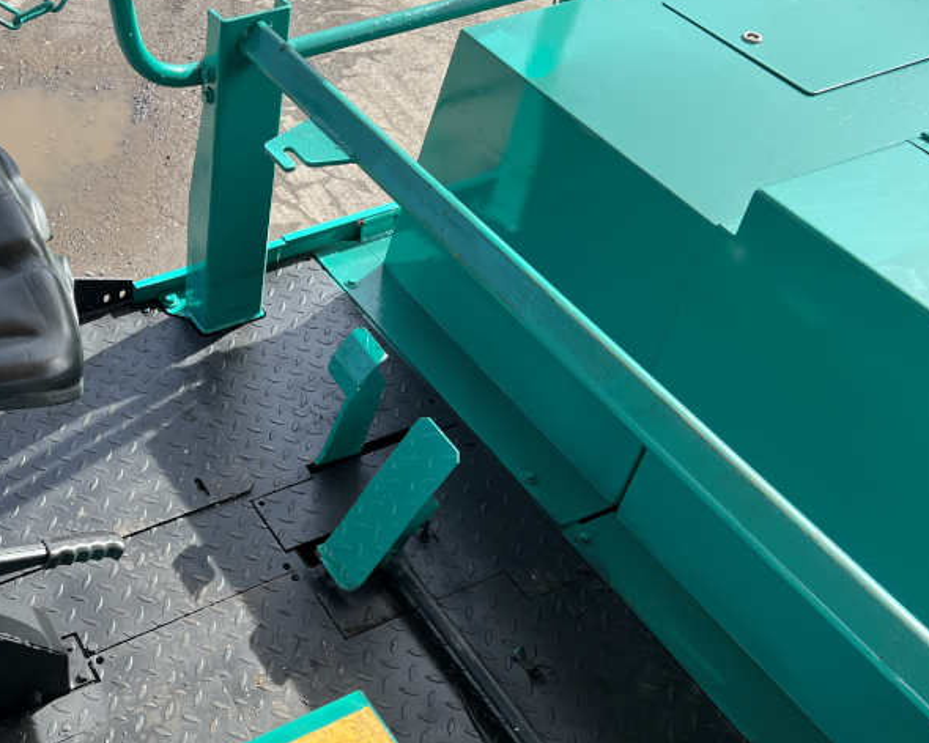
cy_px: 365
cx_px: 178
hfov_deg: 41.0
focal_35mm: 43
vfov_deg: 34.9
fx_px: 1182
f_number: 1.5
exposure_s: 1/1009
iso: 50
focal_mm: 5.7
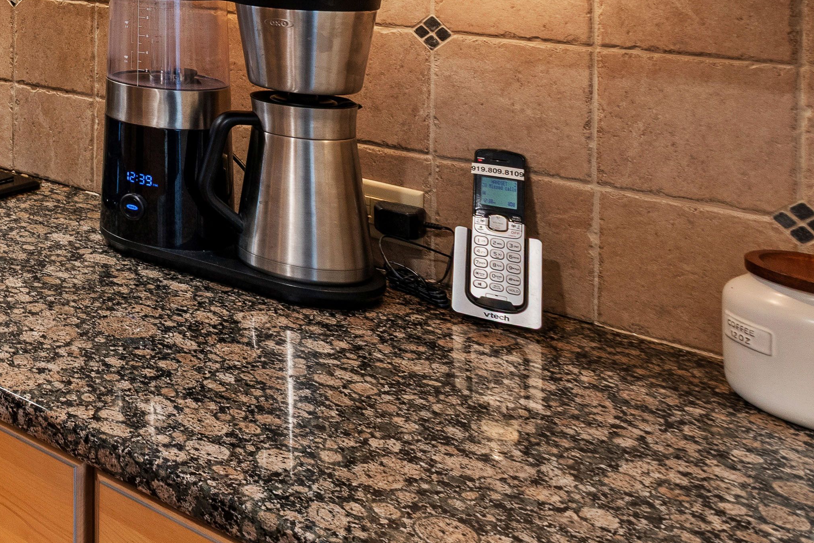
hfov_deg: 32.5
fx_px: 927
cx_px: -292
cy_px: -86
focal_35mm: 41
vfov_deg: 28.8
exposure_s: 1/1.67
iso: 100
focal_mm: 10
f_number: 8
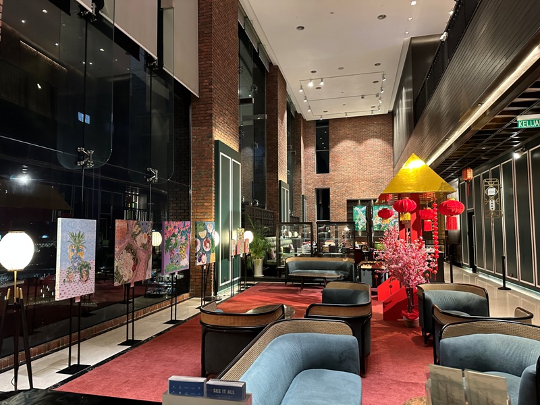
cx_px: 270
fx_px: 374
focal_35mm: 24
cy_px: 202
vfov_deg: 56.8
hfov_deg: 71.6
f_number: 1.78
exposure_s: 1/33
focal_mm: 6.86
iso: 640
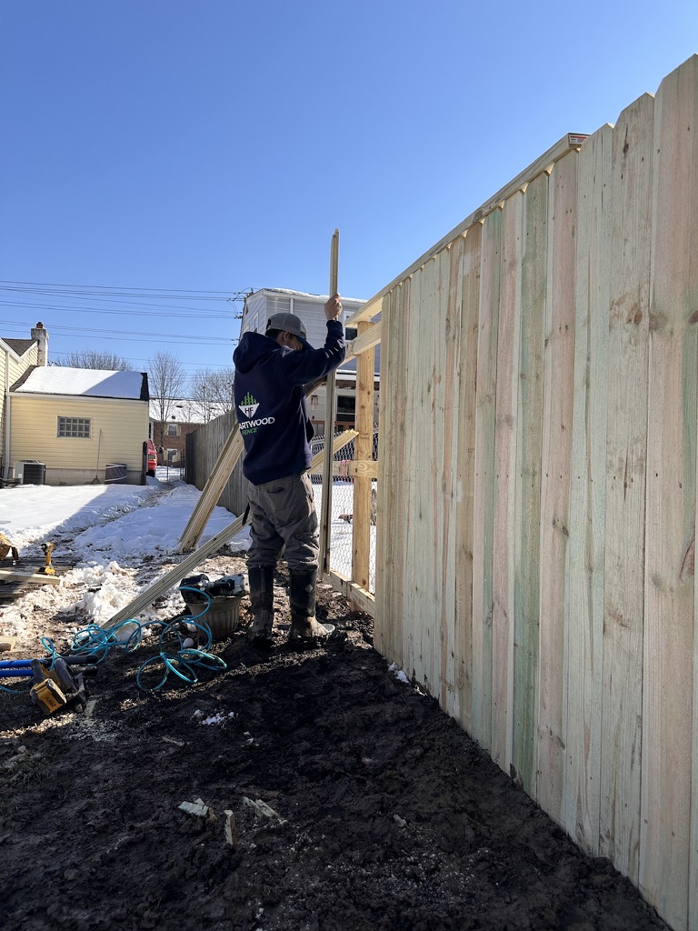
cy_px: 466
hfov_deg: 56.8
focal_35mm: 24
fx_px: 645
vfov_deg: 71.6
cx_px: 349
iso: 80
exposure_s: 1/4184
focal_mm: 6.86
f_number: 1.78
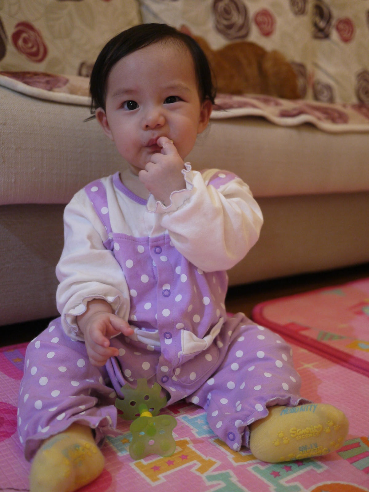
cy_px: 246
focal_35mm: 40
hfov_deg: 36.0
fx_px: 569
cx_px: 184
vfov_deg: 46.8
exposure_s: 1/60
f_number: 1.7
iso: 800
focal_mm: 20
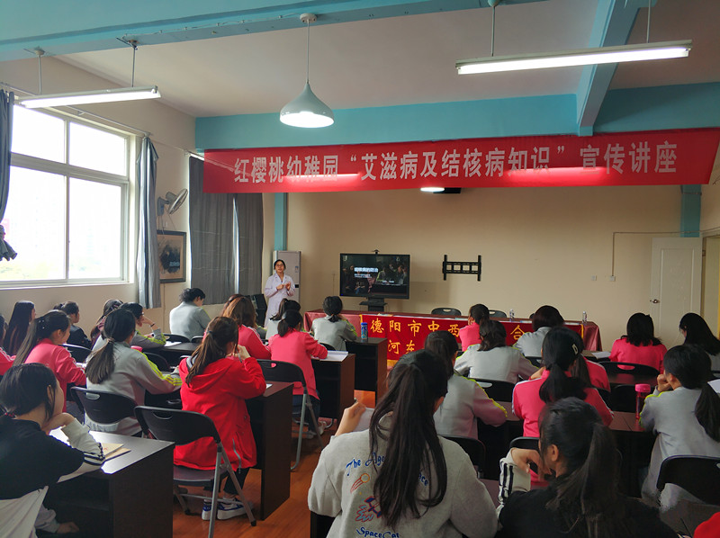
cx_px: 360
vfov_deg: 51.3
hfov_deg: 65.4
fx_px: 561
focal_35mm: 27
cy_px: 269
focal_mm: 3.82
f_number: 1.8
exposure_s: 1/50
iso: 307
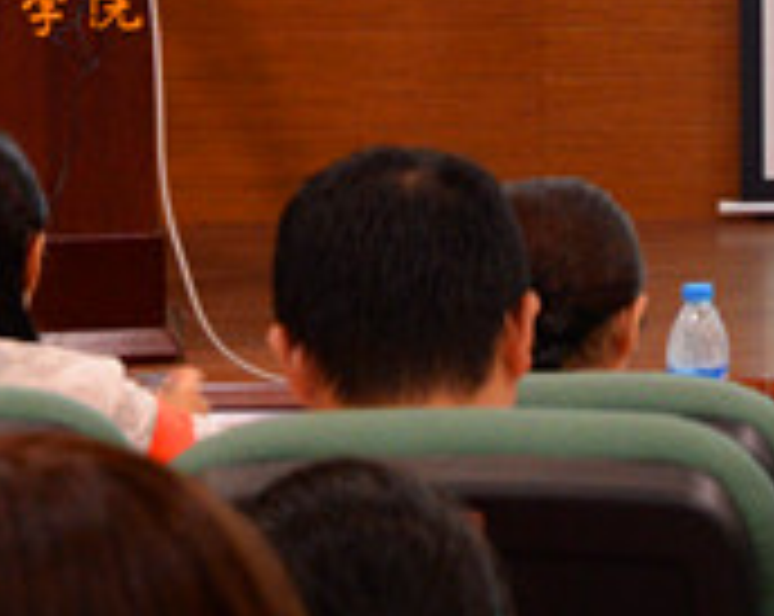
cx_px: 1035
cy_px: -157
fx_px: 5809
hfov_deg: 7.5
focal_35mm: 254
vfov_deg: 6.0
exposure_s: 1/20
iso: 2500
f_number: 10
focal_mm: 58
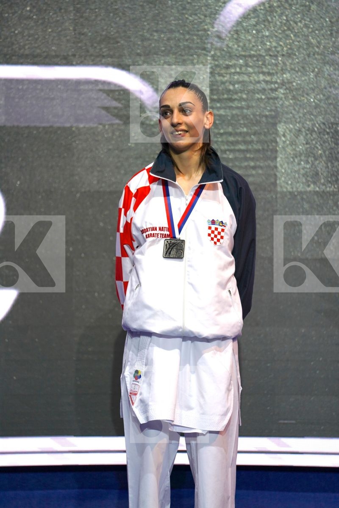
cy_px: 254
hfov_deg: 6.9
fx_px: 2825
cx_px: 170
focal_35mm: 200
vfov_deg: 10.3
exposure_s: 1/250
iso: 400
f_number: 2.8
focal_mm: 200
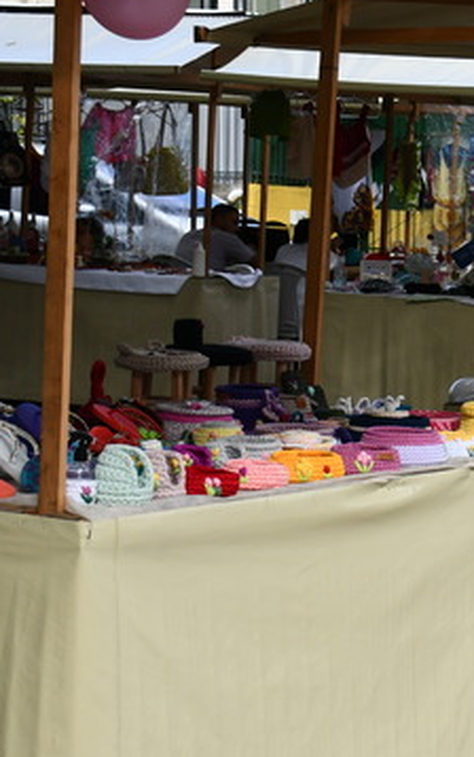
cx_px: 832
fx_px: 2354
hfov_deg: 10.8
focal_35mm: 114
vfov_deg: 18.3
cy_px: 339
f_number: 5.6
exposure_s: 1/350
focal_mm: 27
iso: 140
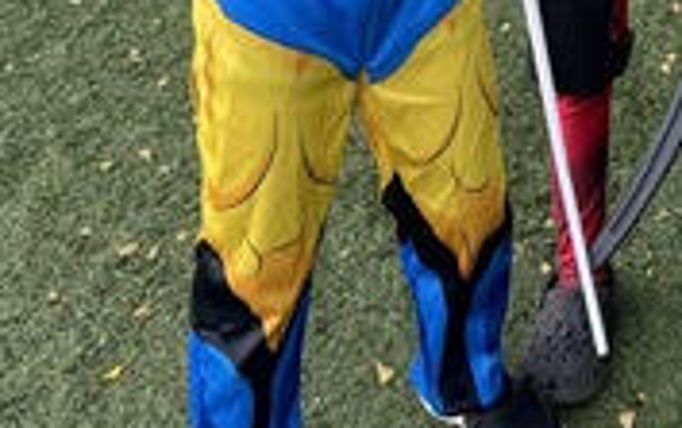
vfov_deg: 14.2
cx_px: 780
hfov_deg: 23.4
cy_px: -324
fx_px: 1526
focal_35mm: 82
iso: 64
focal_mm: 6.76
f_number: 1.78
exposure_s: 1/159
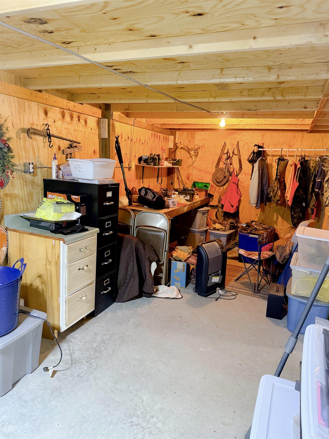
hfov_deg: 56.8
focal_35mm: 24
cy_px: 220
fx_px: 304
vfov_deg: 71.6
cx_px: 164
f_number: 1.8
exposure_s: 1/60
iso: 800
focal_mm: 6.76
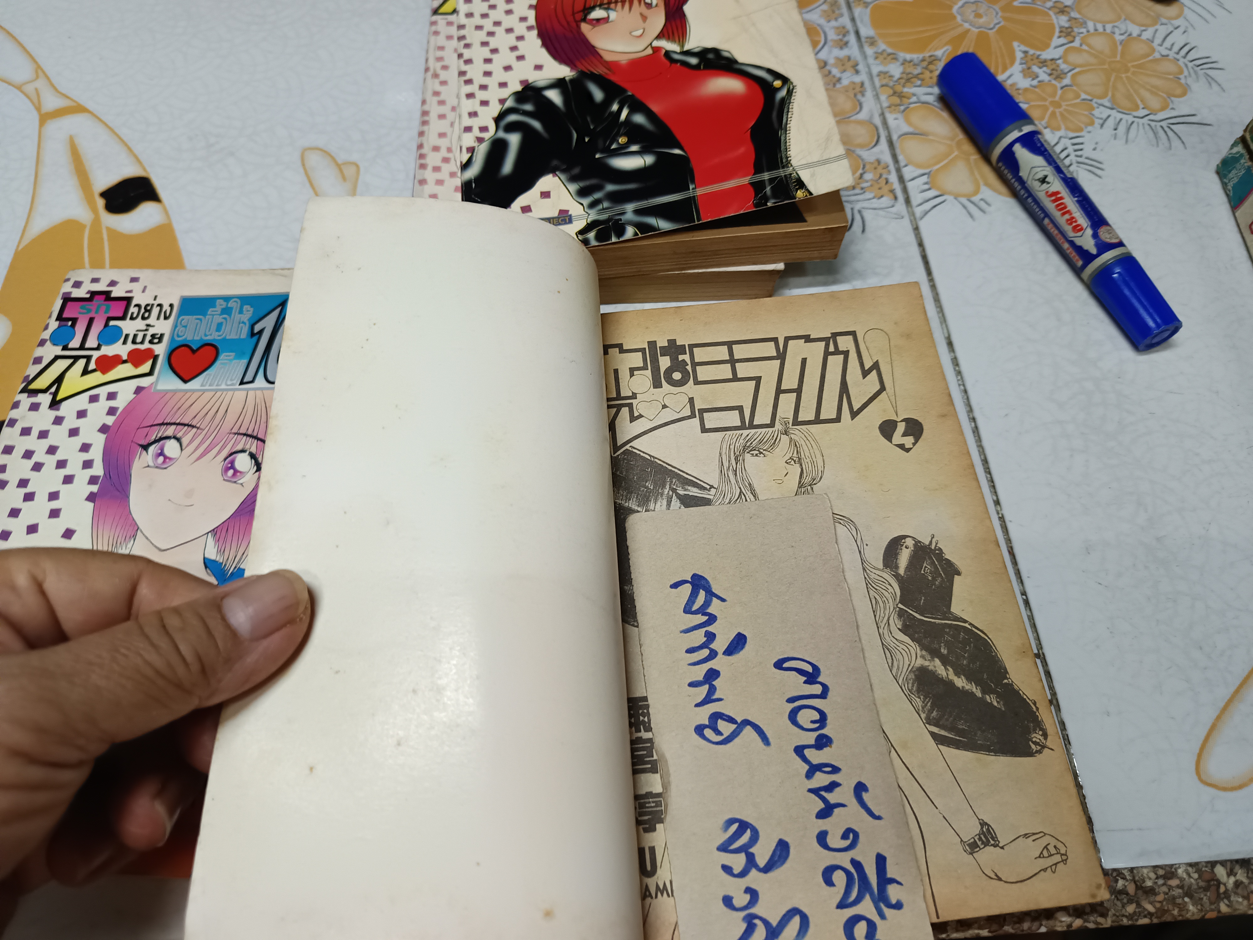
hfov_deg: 71.6
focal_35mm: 24
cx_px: 626
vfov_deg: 56.8
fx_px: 869
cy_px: 470
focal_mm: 5.31
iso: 970
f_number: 1.7
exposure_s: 1/33.3
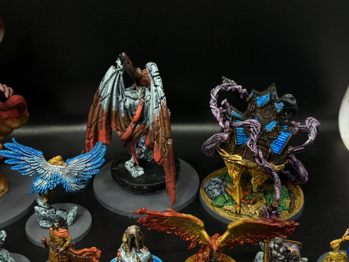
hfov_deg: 39.7
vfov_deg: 30.3
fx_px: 484
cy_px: 131
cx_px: 174
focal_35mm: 48
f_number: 1.78
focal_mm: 6.86
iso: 80
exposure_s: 1/129
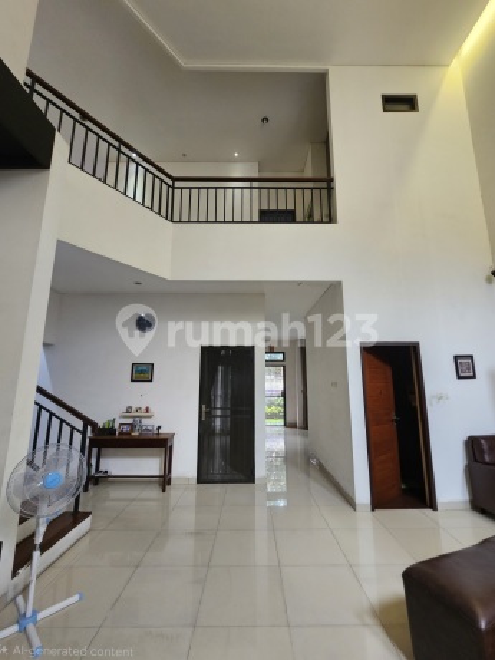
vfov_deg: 106.2
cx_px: 248
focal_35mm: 13
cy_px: 330
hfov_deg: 89.9
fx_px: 248
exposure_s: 1/33.4
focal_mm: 2.2
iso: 320
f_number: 2.2
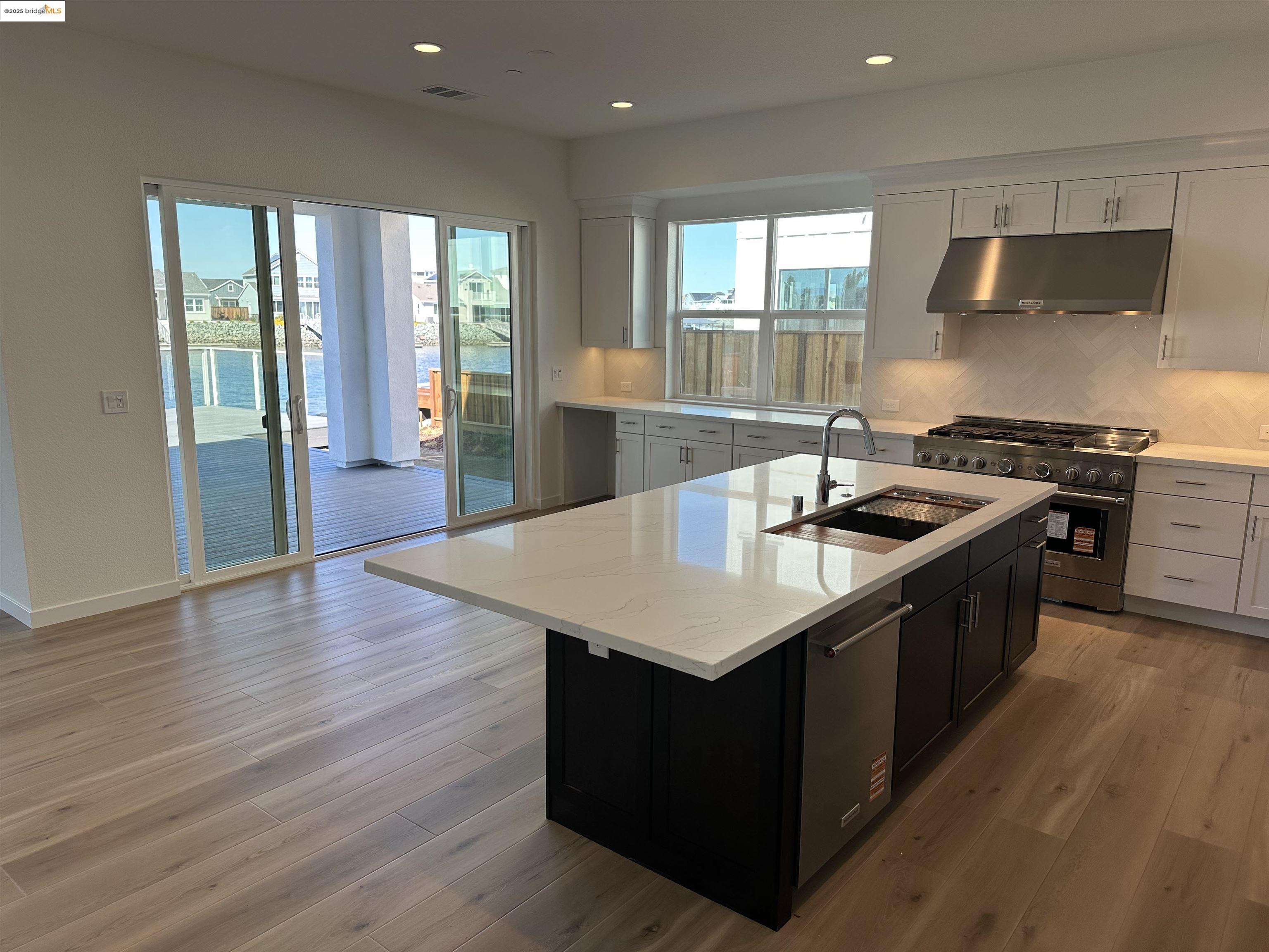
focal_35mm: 24
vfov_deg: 56.8
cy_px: 476
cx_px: 634
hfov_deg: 71.6
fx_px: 880
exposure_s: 1/433
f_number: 1.78
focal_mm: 6.86
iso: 80
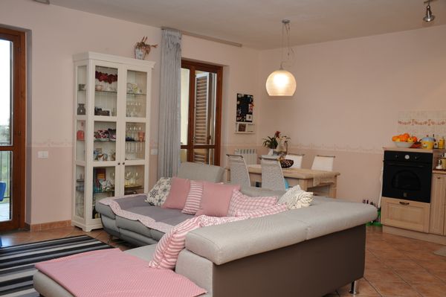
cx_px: 223
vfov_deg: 38.3
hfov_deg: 55.1
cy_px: 148
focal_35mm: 34
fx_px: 427
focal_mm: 23
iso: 200
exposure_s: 1/60
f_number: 5
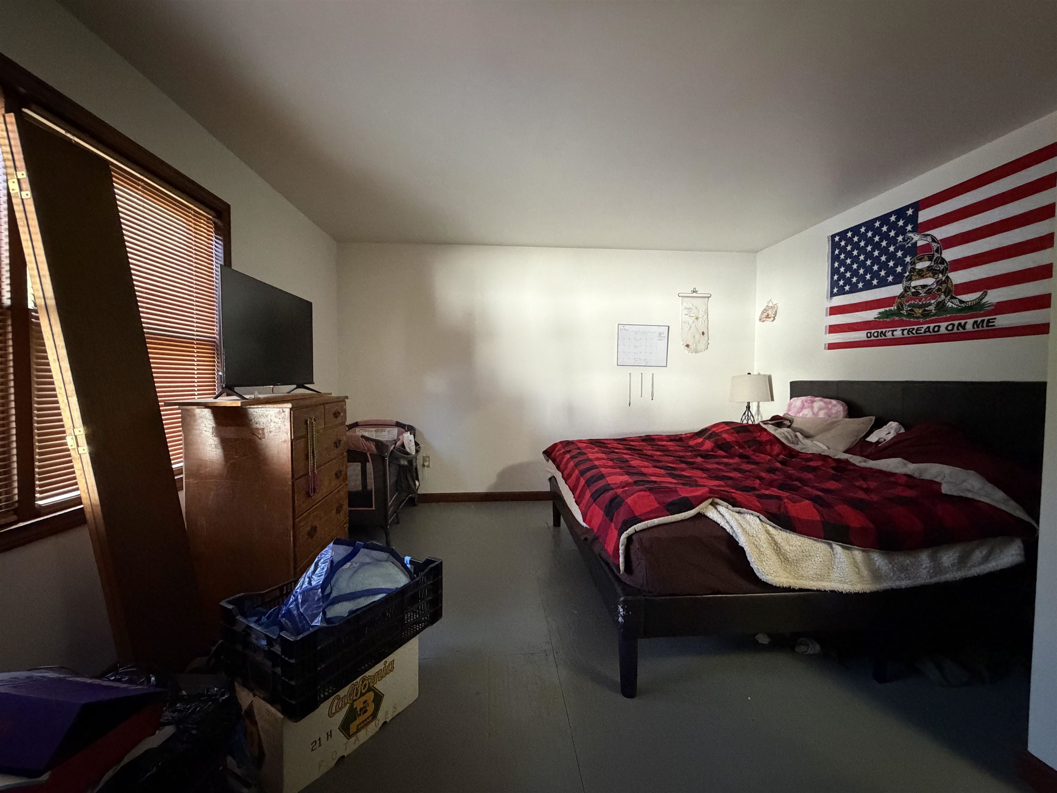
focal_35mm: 14
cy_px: 396
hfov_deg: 102.1
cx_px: 528
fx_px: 427
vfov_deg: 85.7
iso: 1000
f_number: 2.2
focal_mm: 2.22
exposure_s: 1/40
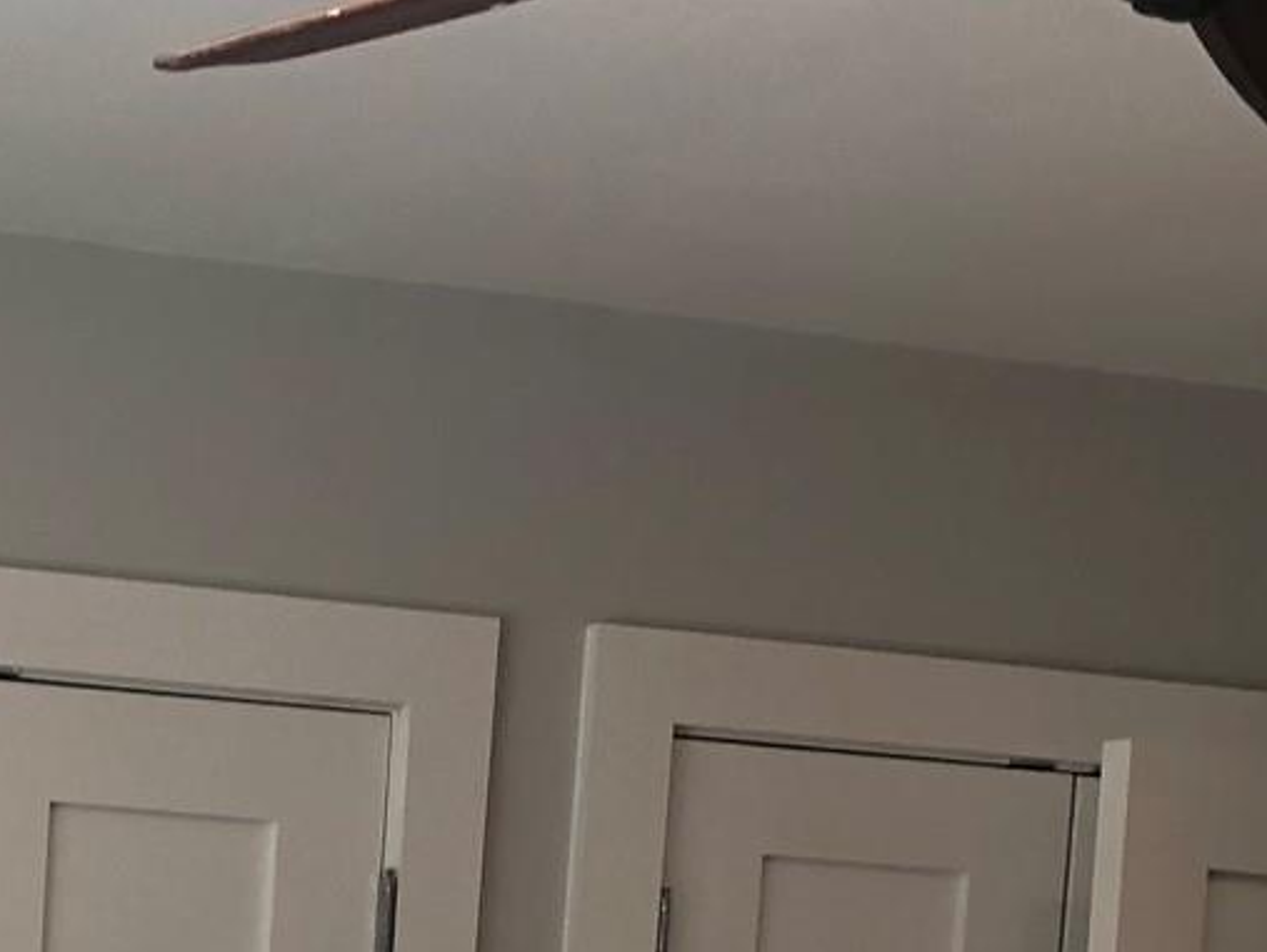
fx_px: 4139
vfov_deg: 11.9
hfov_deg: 16.6
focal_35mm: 113
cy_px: 1797
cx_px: -310
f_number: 1.8
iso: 64
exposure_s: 1/120
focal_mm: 4
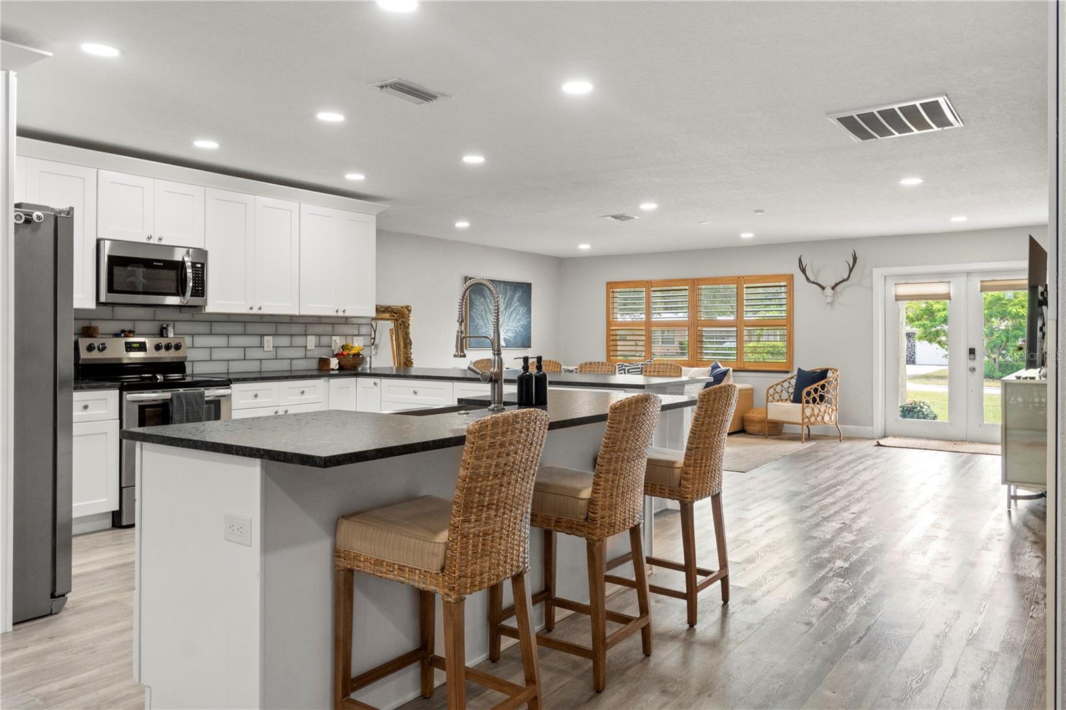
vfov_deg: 47.9
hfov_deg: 67.4
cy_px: 355
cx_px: 533
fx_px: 799
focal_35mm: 27
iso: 400
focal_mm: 18
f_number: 8
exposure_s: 1/25
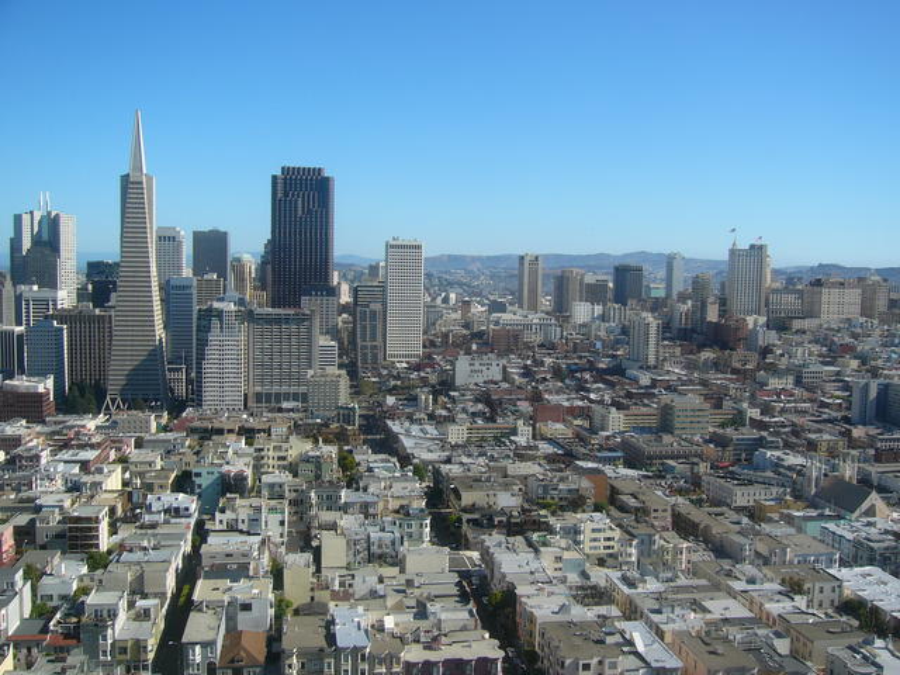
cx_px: 450
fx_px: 910
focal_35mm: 35
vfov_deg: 40.7
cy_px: 338
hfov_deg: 52.6
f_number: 8
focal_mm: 5.8
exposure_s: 1/125
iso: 50
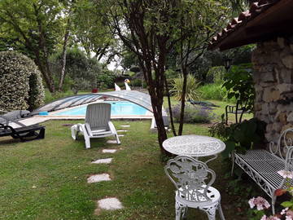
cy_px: 110
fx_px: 229
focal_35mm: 27
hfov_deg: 65.3
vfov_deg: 51.4
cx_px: 146
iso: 40
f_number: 1.9
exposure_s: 1/314
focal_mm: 2.91
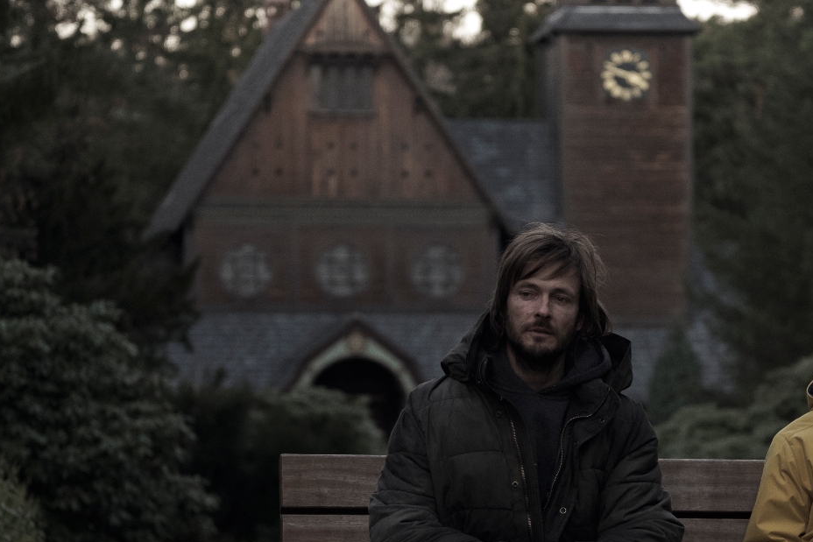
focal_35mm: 216
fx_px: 4878
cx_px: 602
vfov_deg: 6.4
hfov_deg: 9.5
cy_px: 451
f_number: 3.8
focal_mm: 77.9
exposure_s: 1/180
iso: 2000
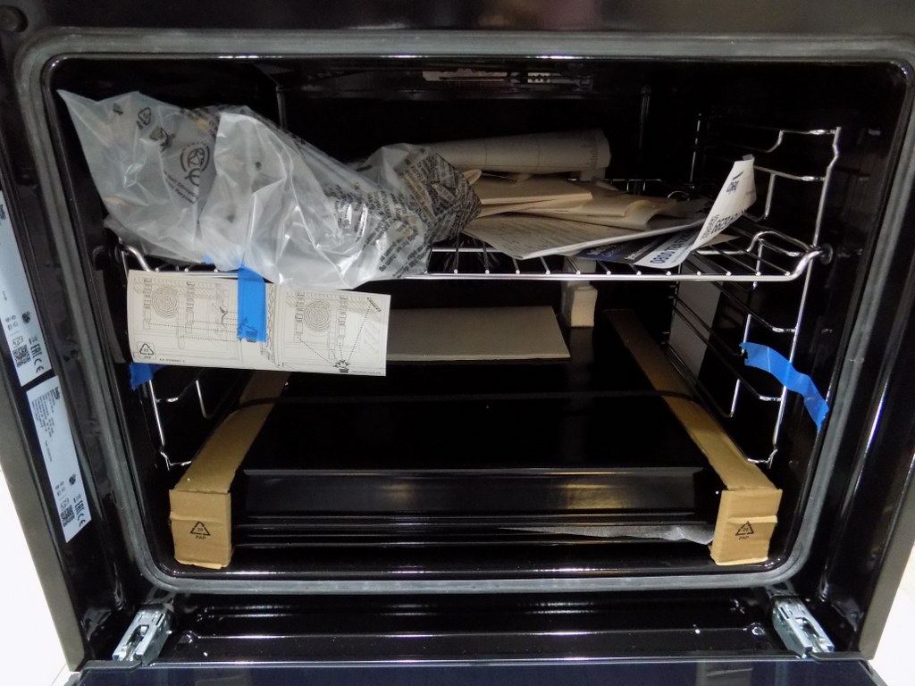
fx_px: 608
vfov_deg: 58.9
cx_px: 458
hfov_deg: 73.9
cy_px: 343
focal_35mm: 23
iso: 400
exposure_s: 1/10
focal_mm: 4
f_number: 3.1
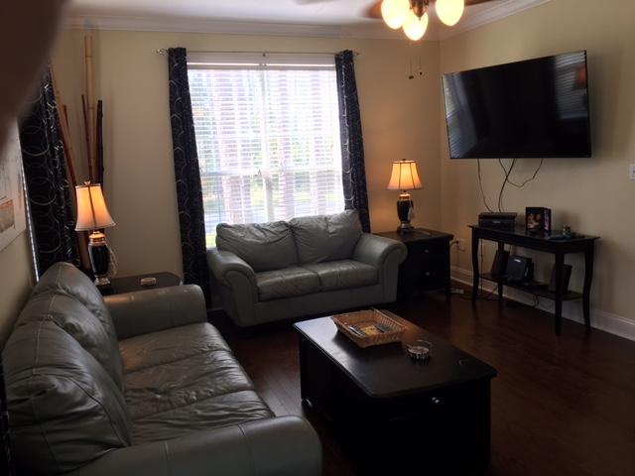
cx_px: 318
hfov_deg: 61.7
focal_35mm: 29
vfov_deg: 48.2
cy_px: 238
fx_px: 532
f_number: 2.2
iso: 25
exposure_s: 1/40
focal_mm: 4.15
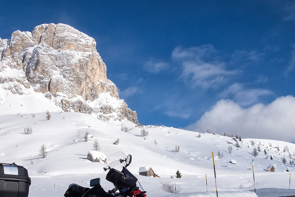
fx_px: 410
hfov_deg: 39.6
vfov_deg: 26.2
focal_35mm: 50
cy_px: 173
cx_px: 132
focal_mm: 18
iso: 400
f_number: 16
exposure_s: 1/450
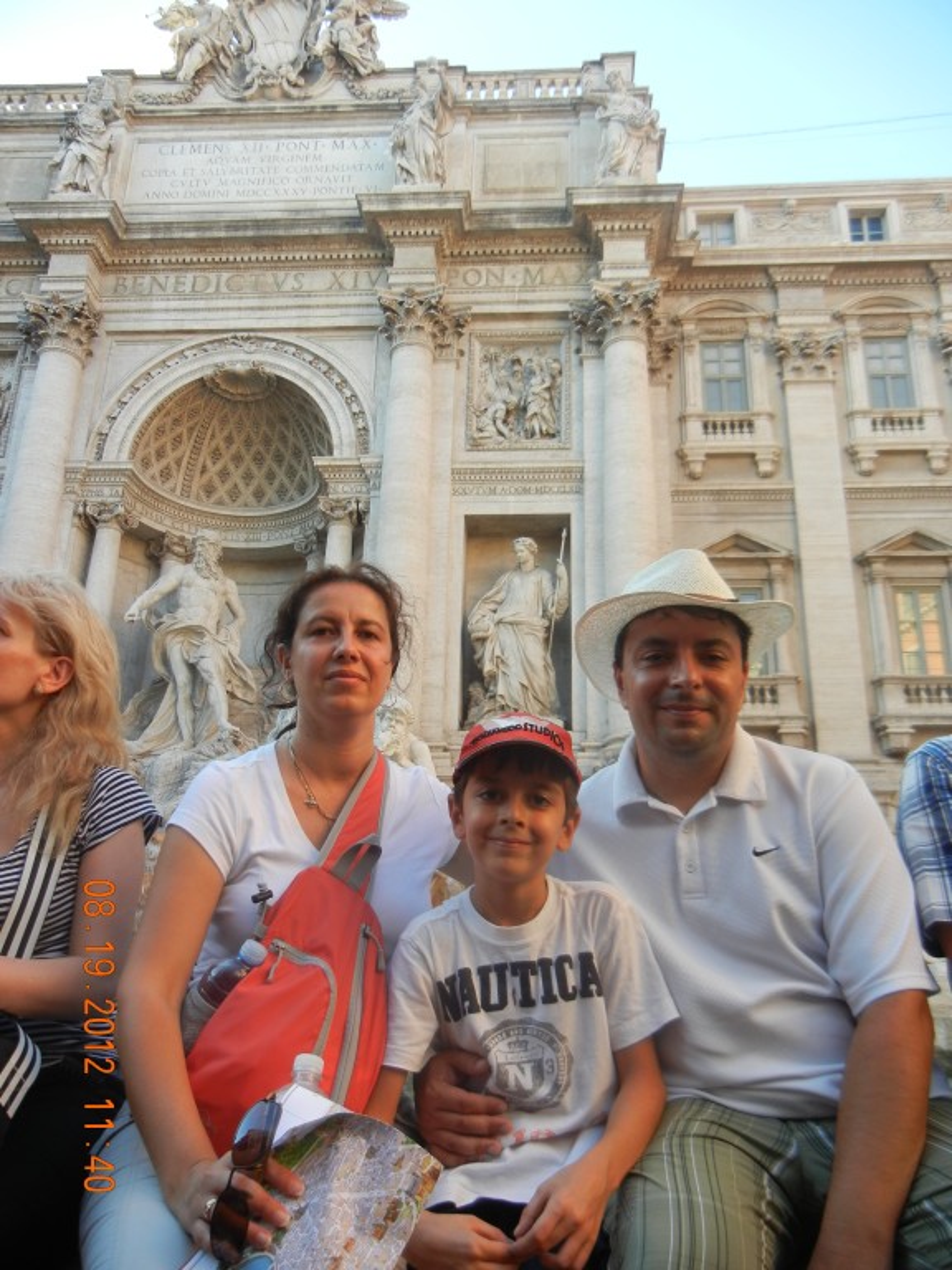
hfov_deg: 46.8
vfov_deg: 60.0
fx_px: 1100
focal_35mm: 30
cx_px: 476
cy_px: 635
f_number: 3.5
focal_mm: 5.4
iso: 160
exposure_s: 1/185
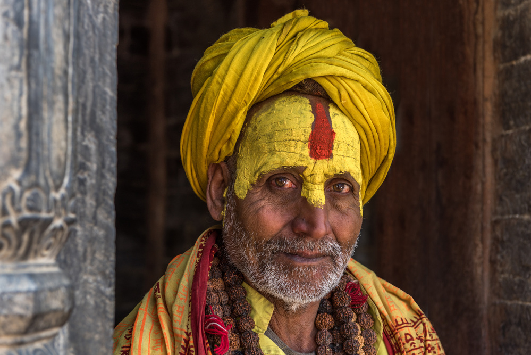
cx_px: 266
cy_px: 178
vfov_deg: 19.5
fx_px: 1033
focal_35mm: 70
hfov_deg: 28.8
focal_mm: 70
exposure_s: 1/125
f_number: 5.6
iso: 100
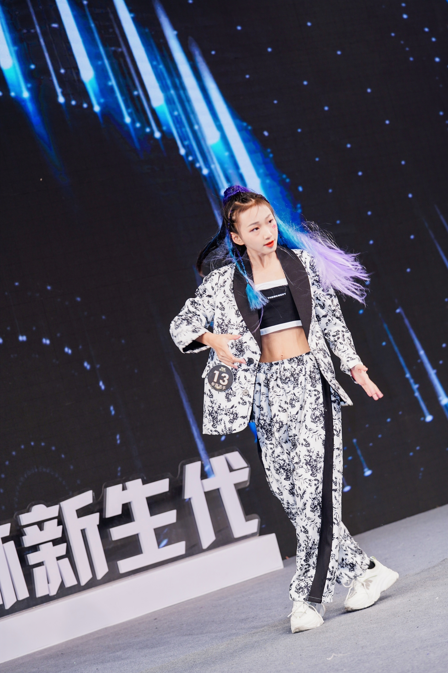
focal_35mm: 105
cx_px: 224
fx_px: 1960
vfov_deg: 19.5
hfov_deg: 13.0
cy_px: 336
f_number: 4
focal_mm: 105
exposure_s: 1/200
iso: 200
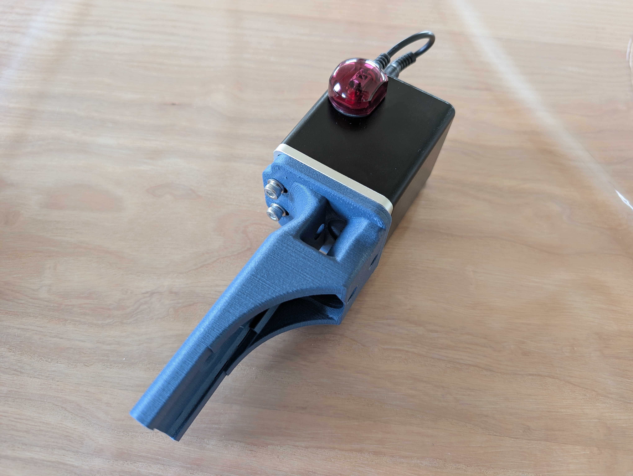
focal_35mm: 24
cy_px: 238
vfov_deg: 56.9
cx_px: 316
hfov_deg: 71.5
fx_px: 439
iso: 161
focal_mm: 6.9
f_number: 1.68
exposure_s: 1/30.9
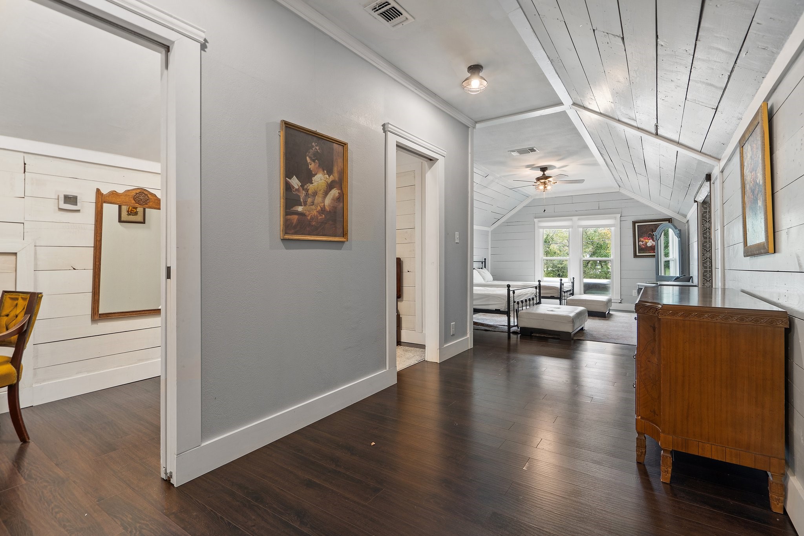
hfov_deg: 96.7
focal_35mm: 16
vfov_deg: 73.7
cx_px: 402
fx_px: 357
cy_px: 268
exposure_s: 1.5
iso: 320
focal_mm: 16
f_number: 6.7
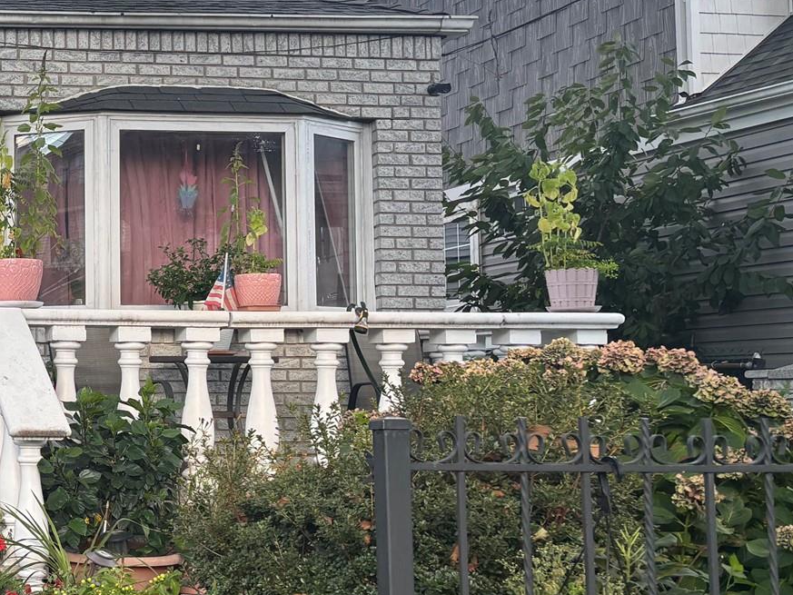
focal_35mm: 61
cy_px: 300
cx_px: -117
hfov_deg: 28.3
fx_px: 1398
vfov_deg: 24.0
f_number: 1.6
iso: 50
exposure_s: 1/584
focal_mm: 5.96
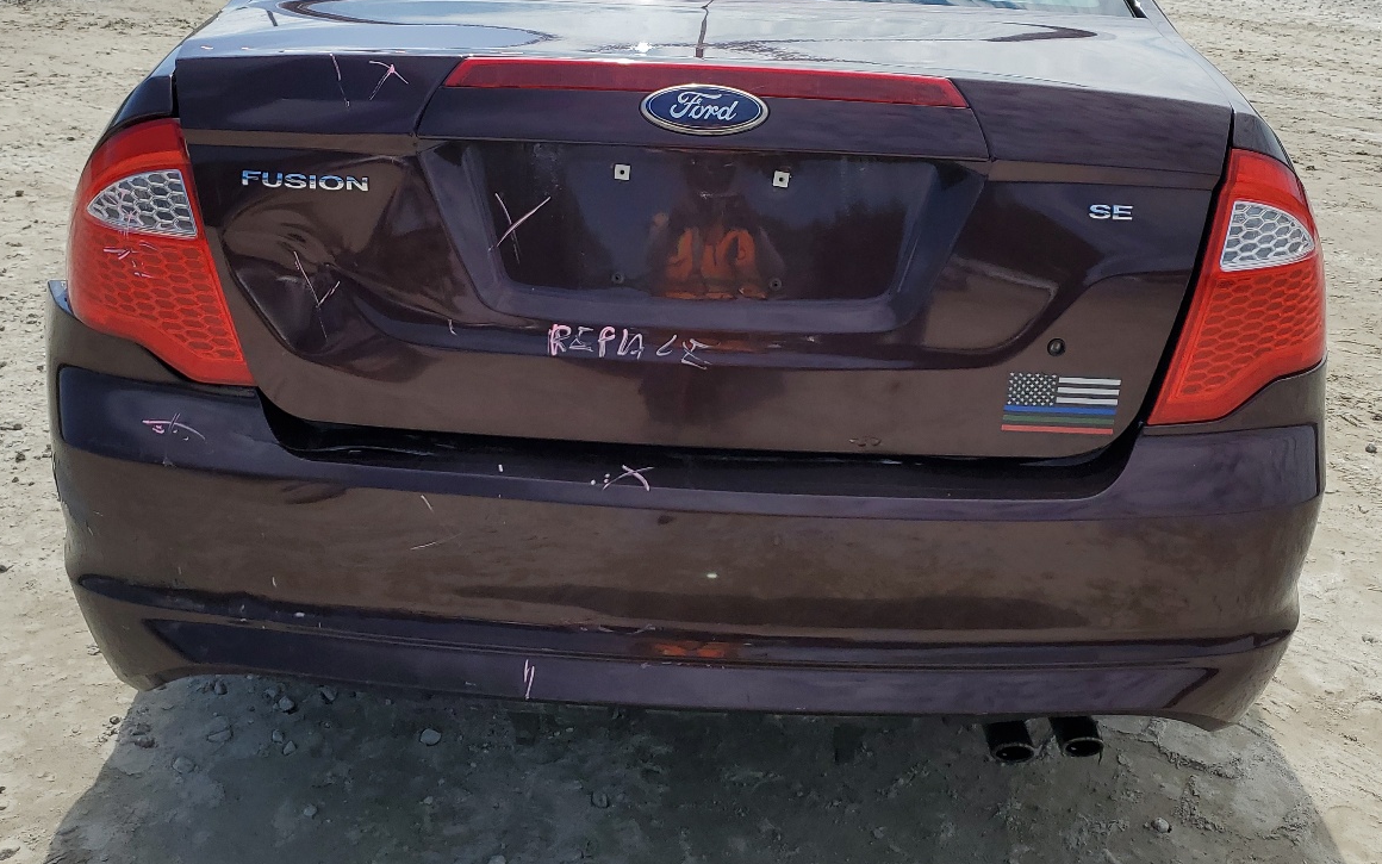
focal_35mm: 38
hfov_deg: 51.5
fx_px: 1431
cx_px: 692
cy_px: 272
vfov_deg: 33.2
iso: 50
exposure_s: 1/5000
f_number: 1.5
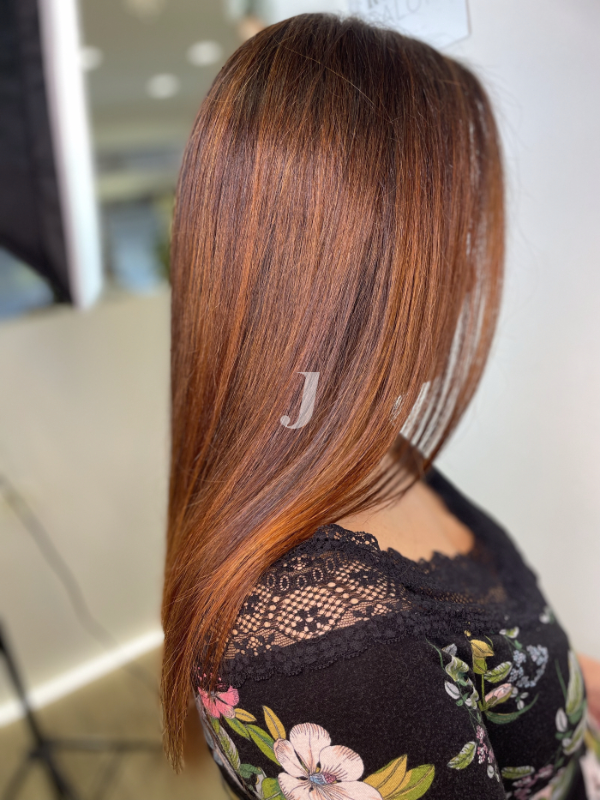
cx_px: 300
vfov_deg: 67.3
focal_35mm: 26
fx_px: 601
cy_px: 400
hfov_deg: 53.1
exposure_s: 1/100
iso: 50
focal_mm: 4.2
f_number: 1.6
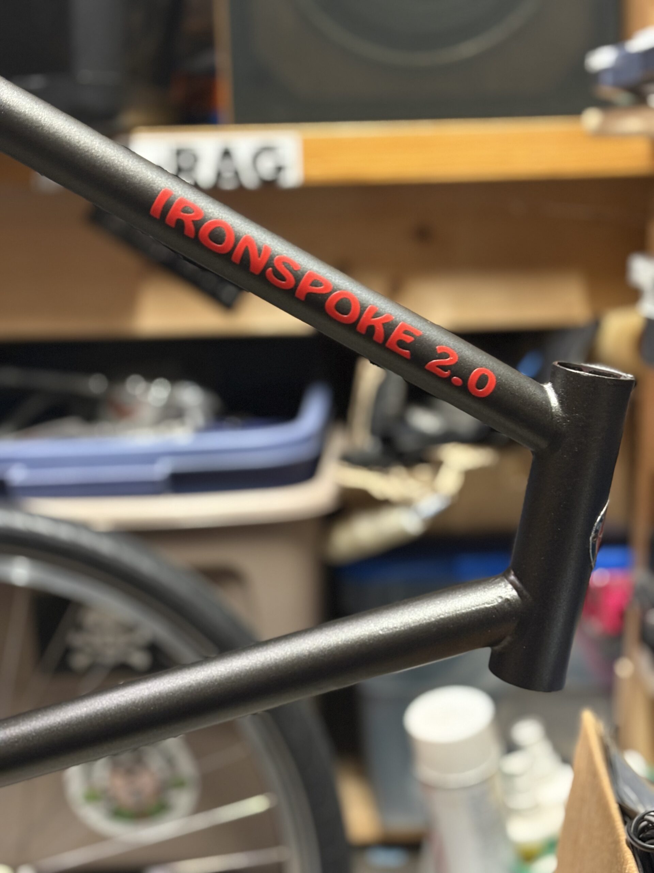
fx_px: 1310
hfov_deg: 28.0
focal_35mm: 52
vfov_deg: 36.8
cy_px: 436
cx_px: 327
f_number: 1.6
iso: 200
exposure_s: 1/40
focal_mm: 5.96
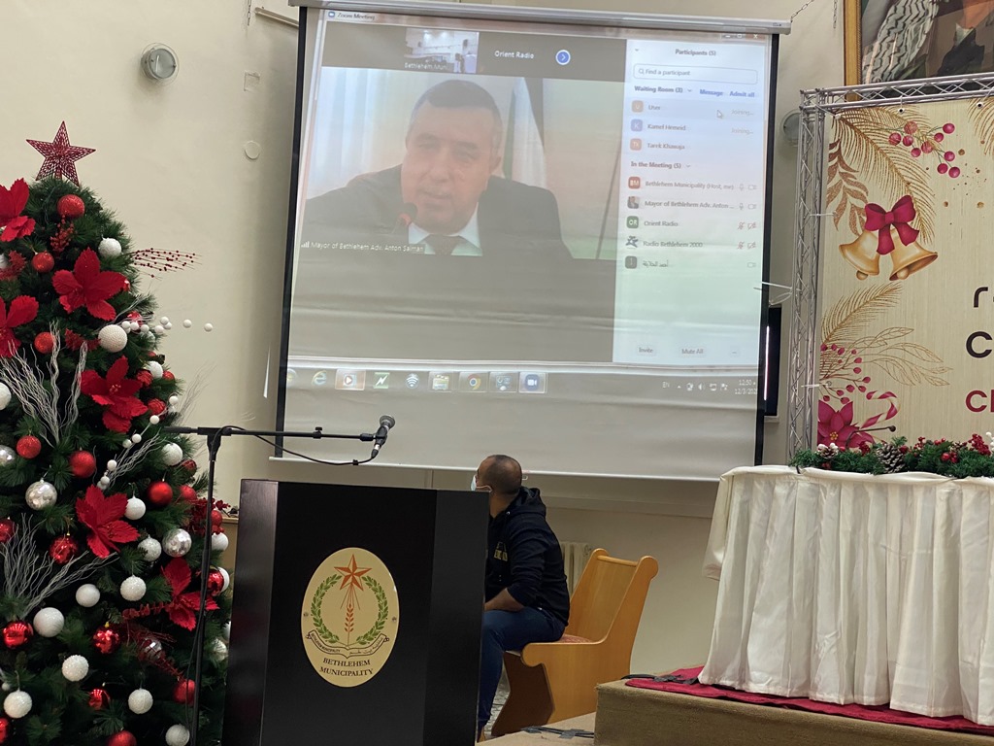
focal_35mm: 52
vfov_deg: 28.0
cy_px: 373
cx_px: 497
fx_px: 1493
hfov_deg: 36.8
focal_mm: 6
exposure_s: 1/100
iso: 80
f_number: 2
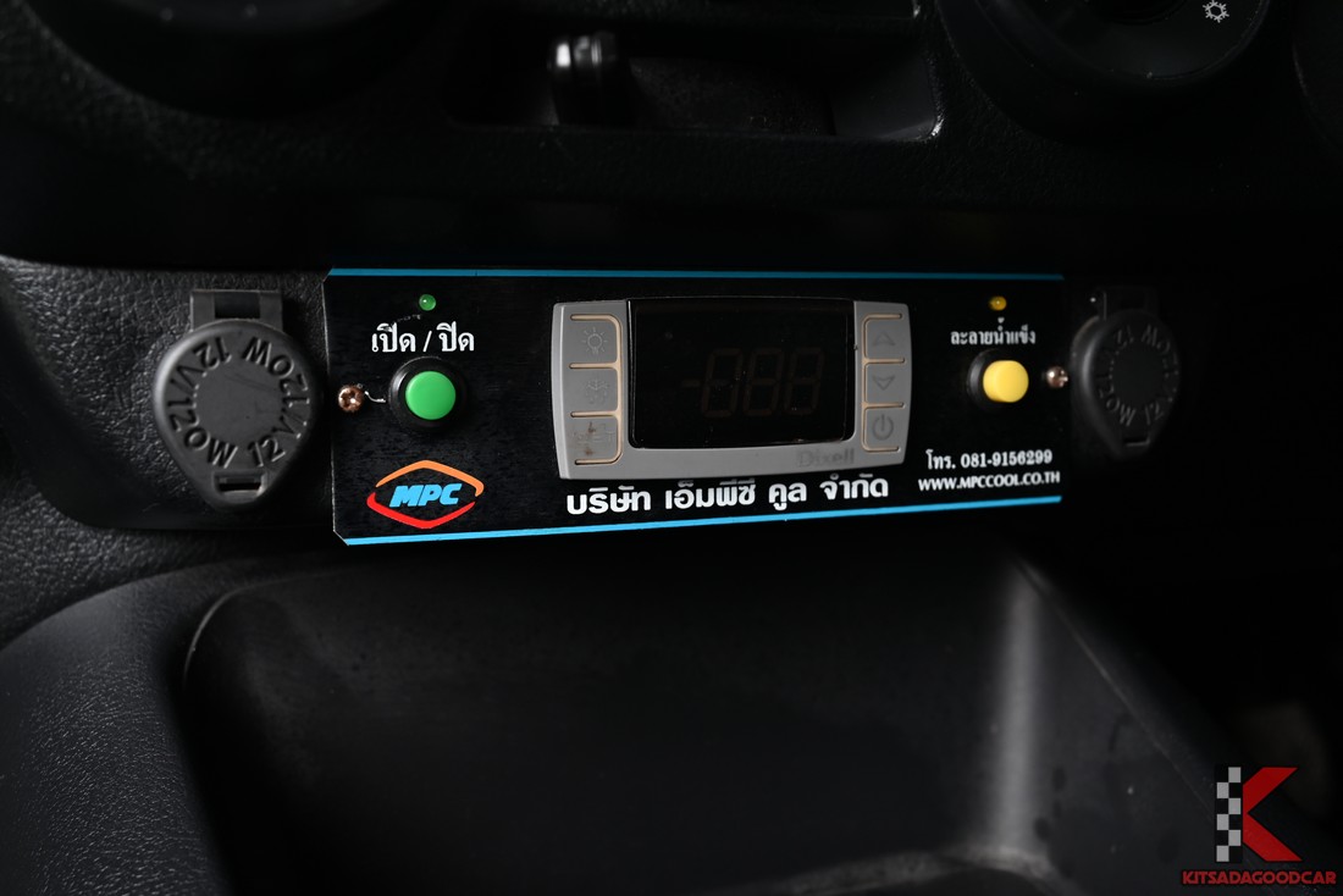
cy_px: 448
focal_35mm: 36
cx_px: 672
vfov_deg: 36.9
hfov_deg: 53.1
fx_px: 1343
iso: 640
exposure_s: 1/60
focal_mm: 36
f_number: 6.3
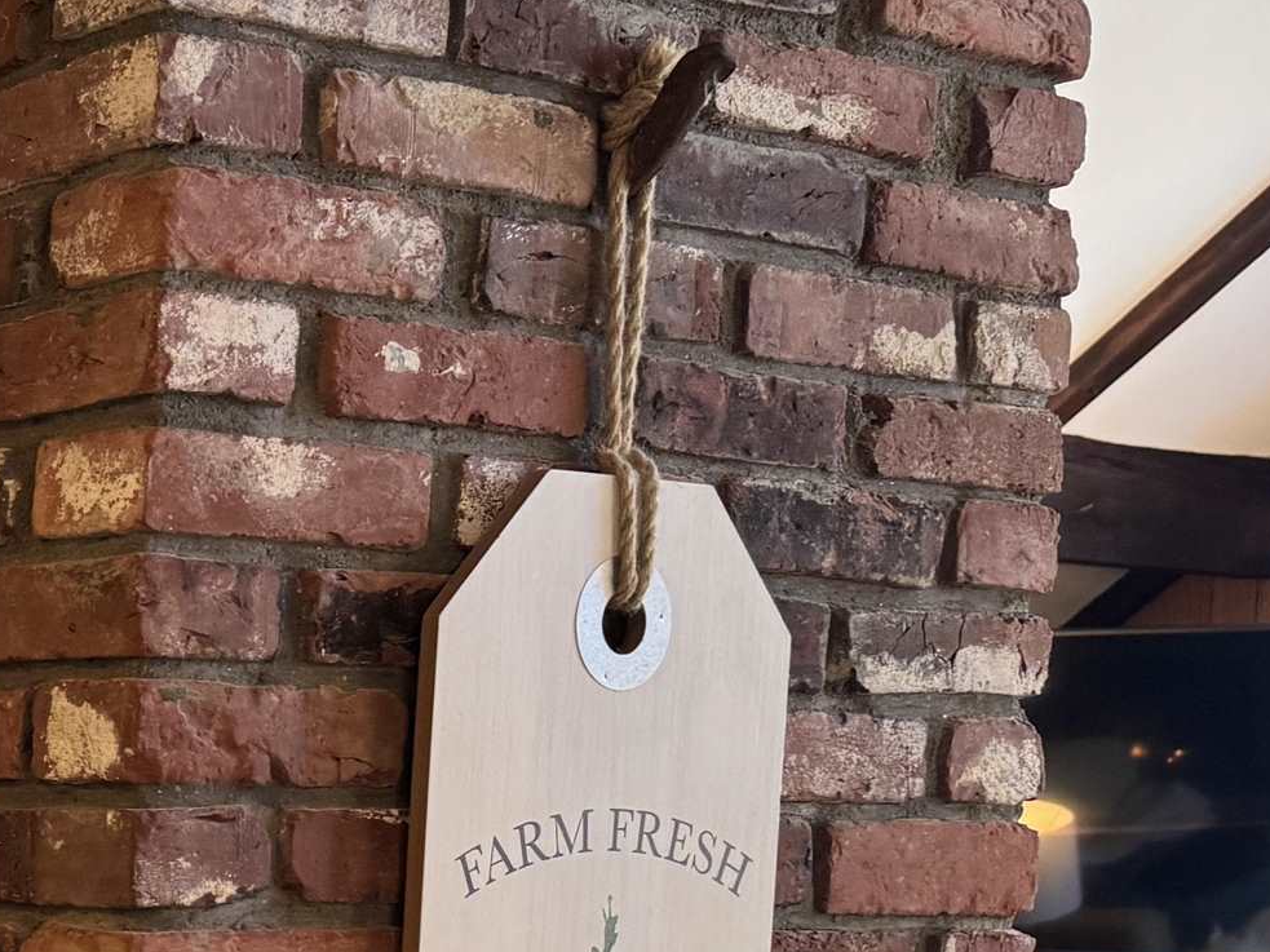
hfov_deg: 23.3
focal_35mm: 75
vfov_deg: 19.0
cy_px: 1005
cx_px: -346
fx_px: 2751
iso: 200
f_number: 1.78
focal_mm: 6.76
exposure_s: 1/60
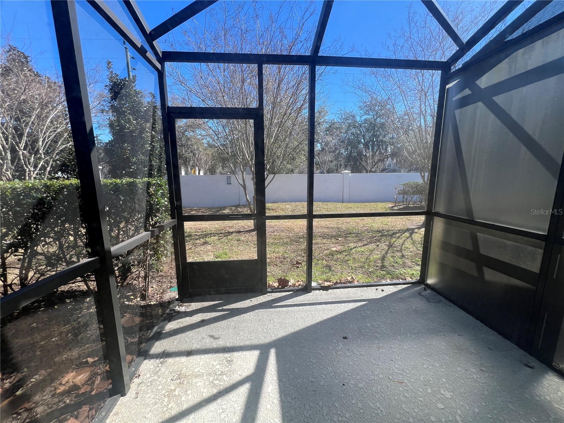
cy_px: 212
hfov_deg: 106.2
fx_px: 212
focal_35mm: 13
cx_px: 282
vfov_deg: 89.9
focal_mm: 1.57
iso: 32
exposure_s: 1/309
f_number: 1.8
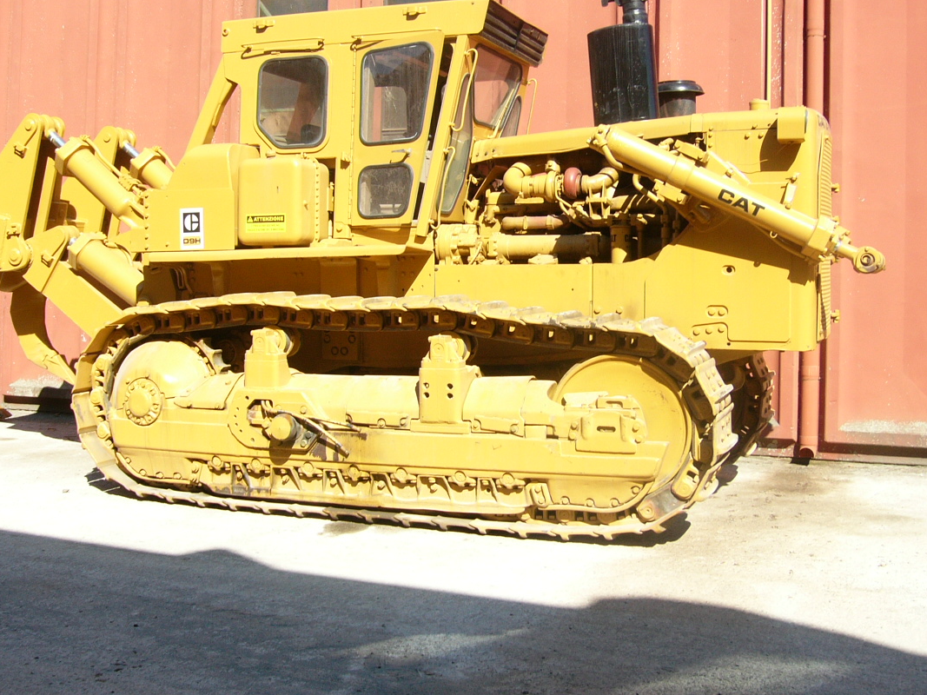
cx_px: 429
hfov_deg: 44.8
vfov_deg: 34.2
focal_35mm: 42
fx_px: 1125
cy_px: 281
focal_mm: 5.8
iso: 50
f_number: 8
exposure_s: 1/60
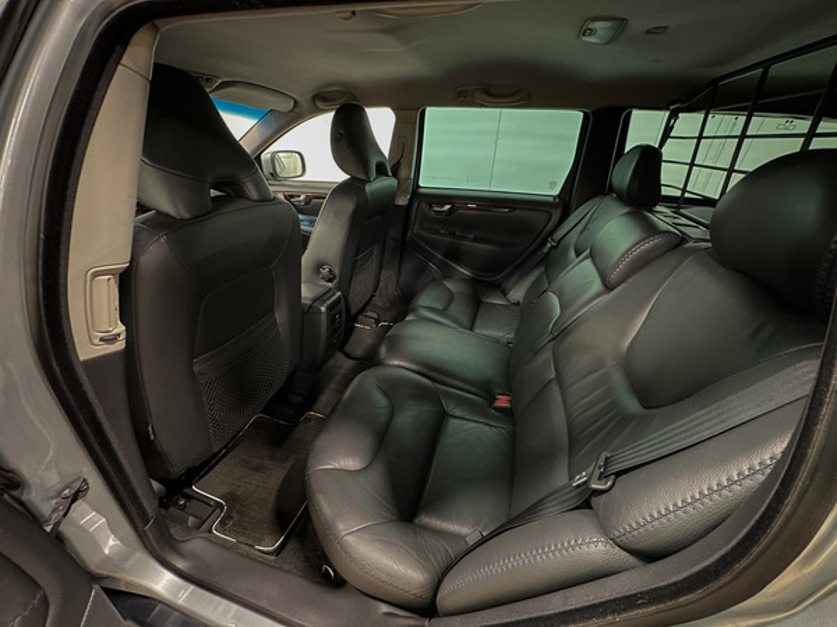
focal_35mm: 14
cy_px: 314
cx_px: 418
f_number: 2.2
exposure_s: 1/8
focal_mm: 2.22
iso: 640
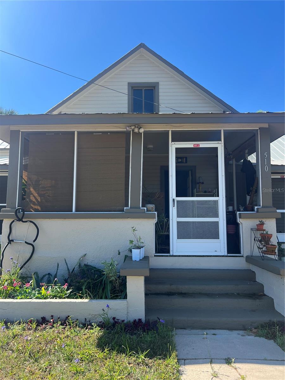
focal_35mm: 26
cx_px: 142
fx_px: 285
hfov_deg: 53.1
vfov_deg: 67.3
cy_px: 190
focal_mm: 5.7
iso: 50
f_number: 1.5
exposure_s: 1/1751
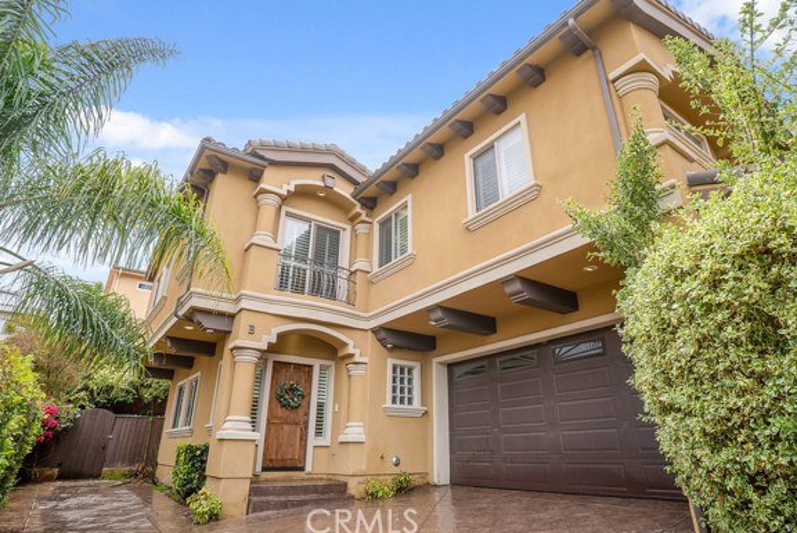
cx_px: 416
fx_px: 443
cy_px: 245
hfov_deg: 83.9
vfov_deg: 61.9
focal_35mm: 20
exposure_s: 1/320
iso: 125
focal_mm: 18
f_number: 14
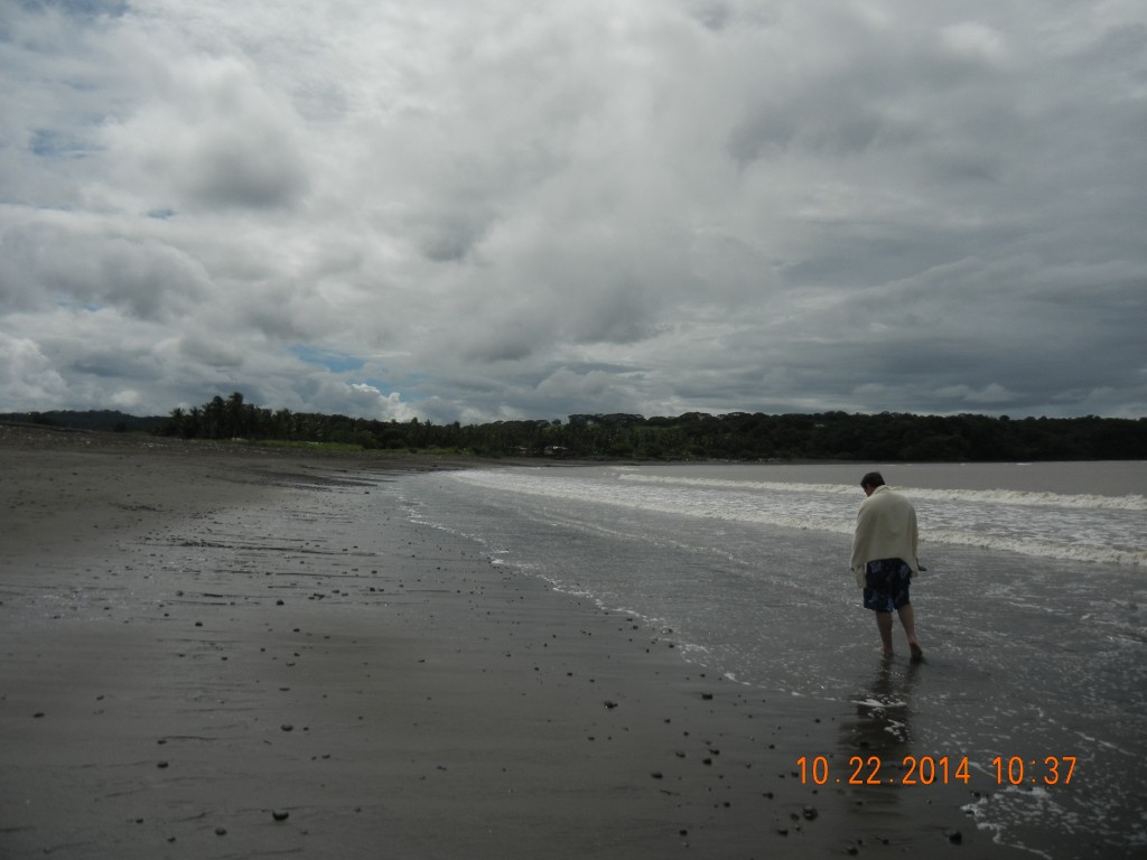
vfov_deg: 46.8
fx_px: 994
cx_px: 574
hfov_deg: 60.0
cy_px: 430
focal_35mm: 30
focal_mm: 5.4
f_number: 7
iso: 160
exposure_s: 1/1745
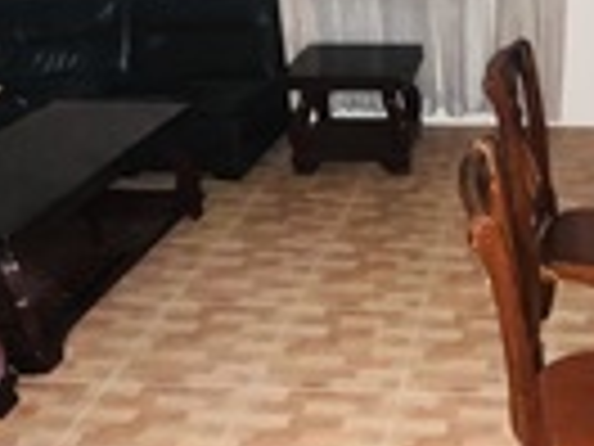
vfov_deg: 32.1
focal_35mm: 45
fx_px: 772
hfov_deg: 40.2
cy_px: 173
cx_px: 484
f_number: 1.8
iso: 800
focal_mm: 1.57
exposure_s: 1/16
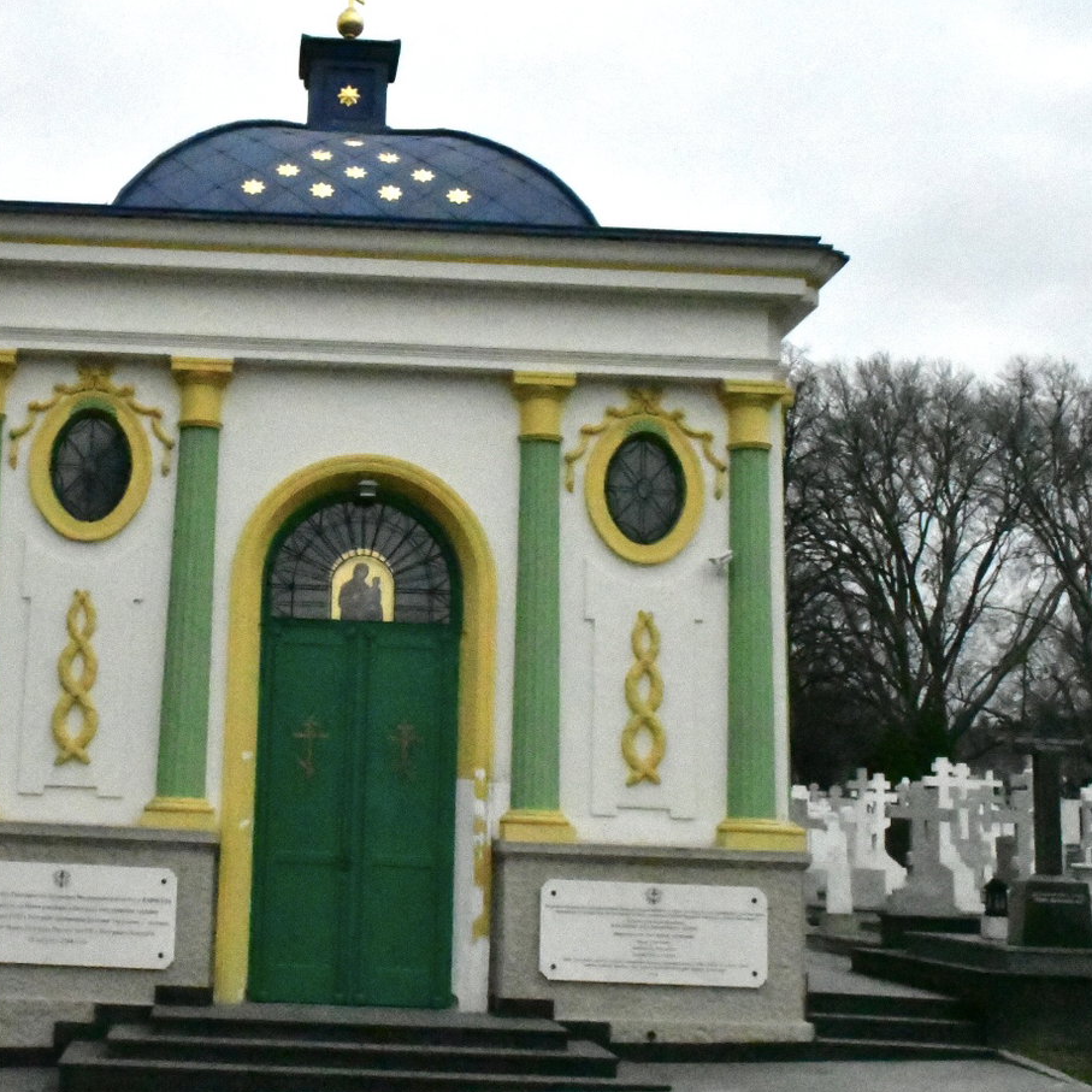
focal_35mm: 51
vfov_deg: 33.4
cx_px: 295
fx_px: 1820
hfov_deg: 32.9
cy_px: 505
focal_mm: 23
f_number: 25
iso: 51200
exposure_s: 1/2500
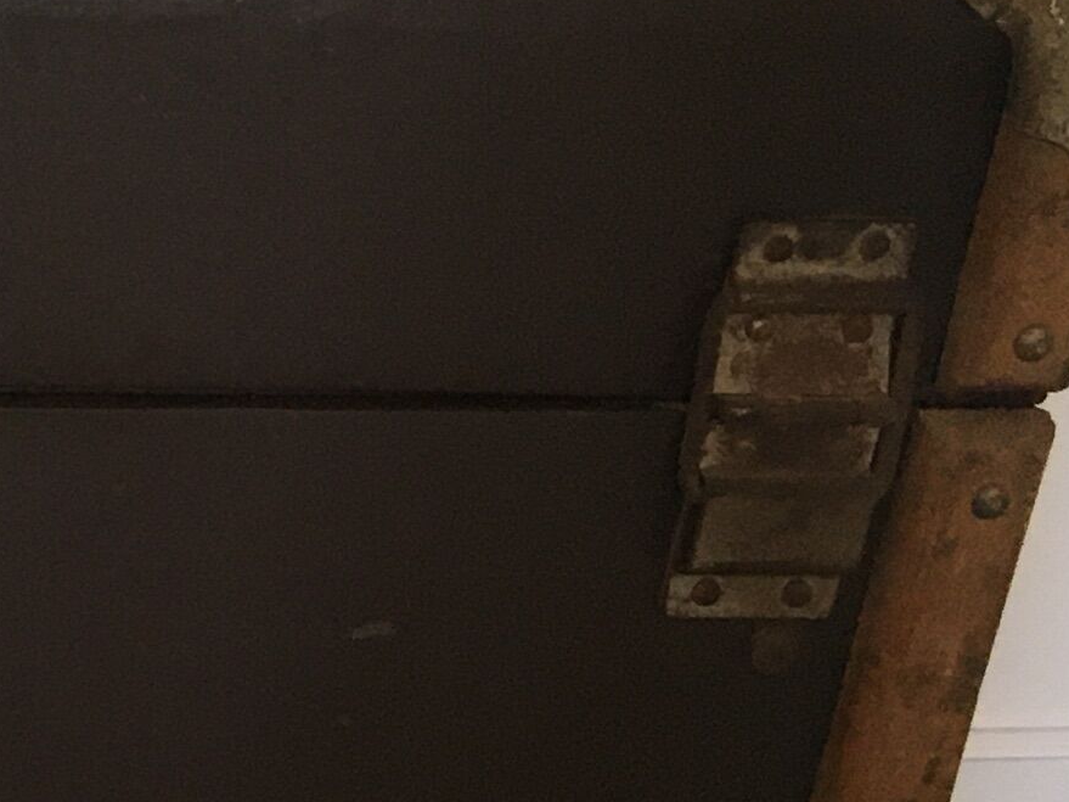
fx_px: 4107
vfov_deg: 11.1
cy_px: 208
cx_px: -1311
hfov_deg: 12.4
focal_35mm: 133
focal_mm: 4.15
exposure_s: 1/33
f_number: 2.2
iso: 125
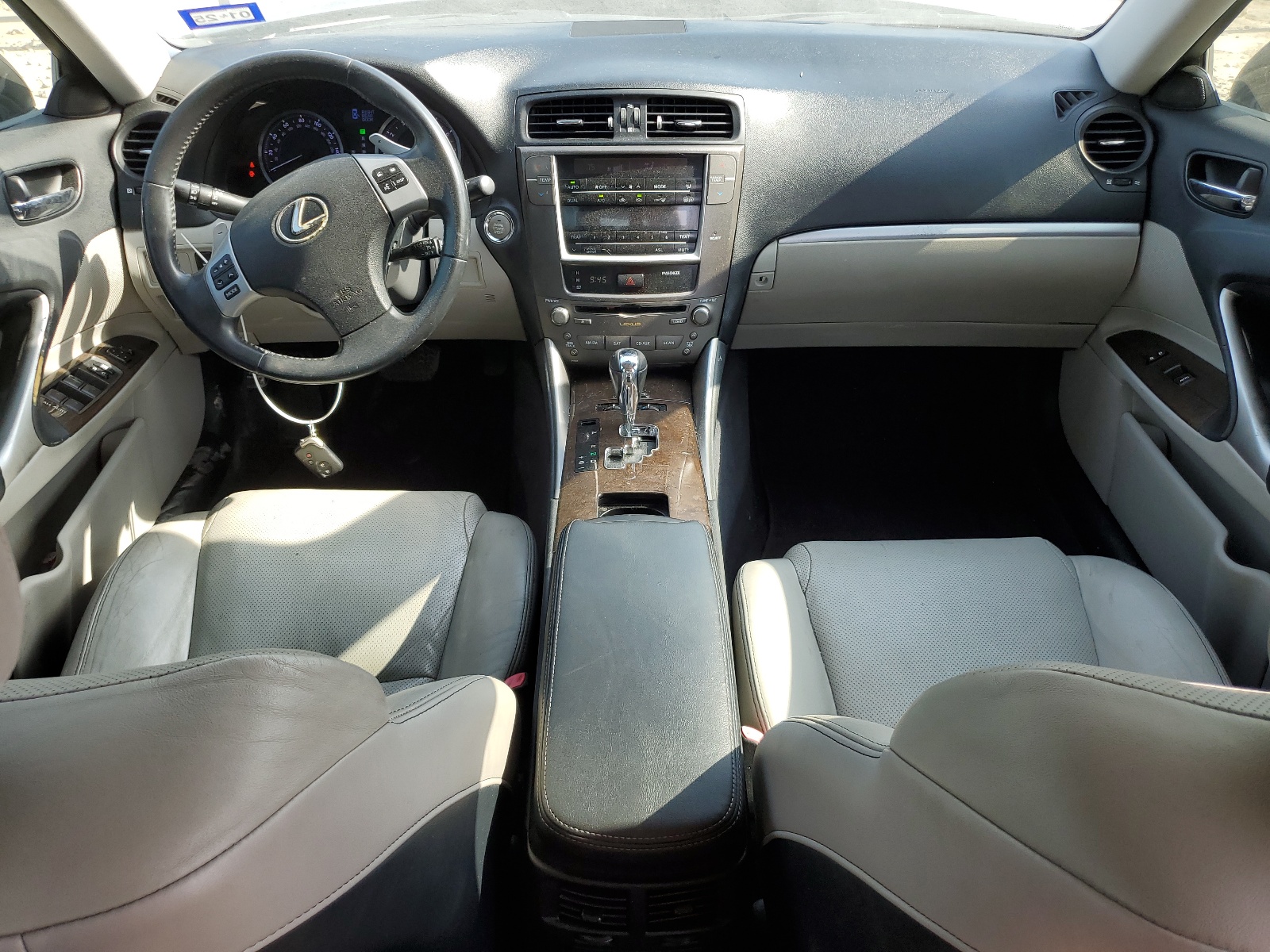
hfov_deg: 67.3
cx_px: 635
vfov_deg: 53.1
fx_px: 954
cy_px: 476
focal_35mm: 26
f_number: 1.5
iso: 50
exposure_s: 1/294
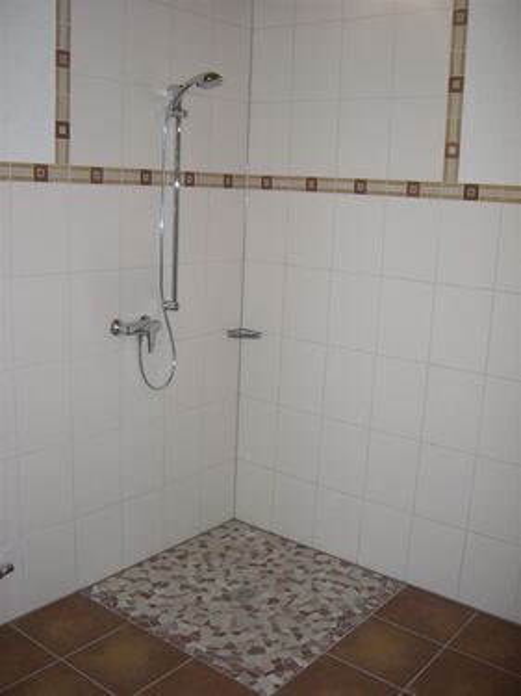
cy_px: 348
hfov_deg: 37.7
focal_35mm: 38
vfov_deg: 49.0
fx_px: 763
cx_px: 260
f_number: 2.7
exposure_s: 1/60
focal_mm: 6.2
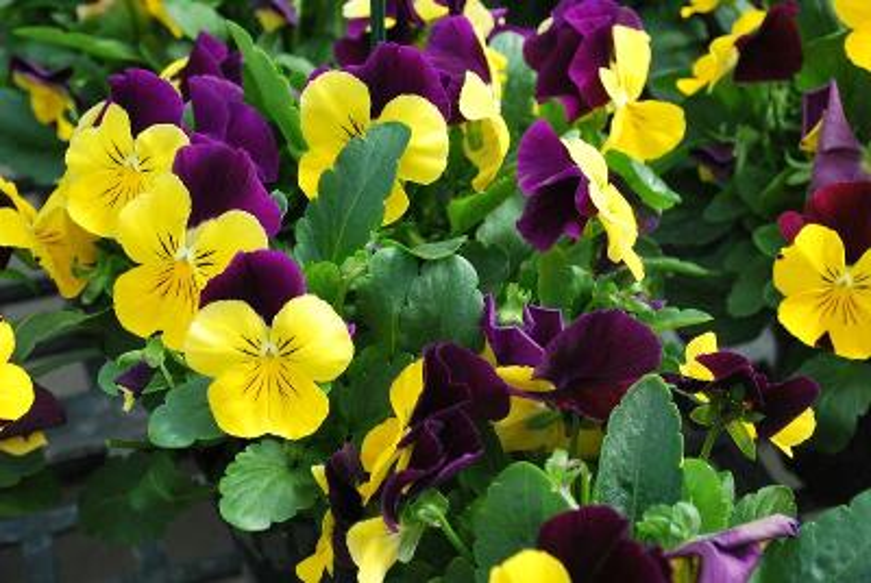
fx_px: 1672
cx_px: 436
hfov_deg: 29.2
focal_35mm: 69
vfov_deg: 19.8
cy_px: 292
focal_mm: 46
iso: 110
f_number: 8
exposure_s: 1/60
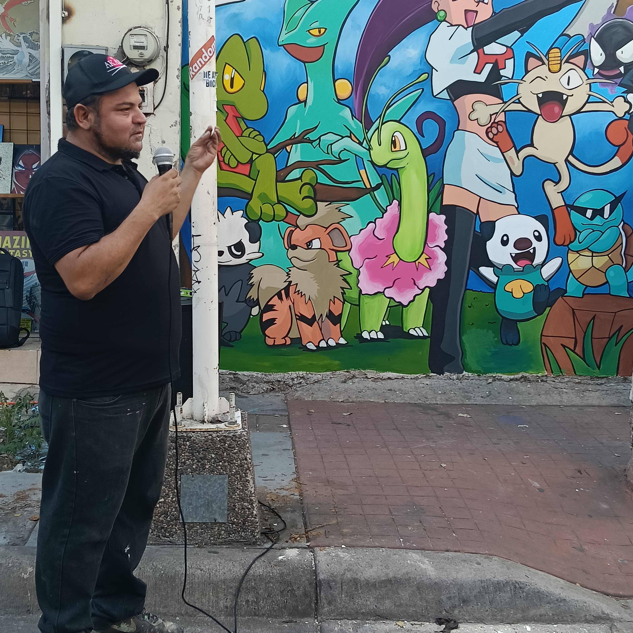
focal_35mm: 50
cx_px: 314
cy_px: 263
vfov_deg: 33.9
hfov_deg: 34.0
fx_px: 1034
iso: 80
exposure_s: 1/50
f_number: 1.8
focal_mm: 3.98
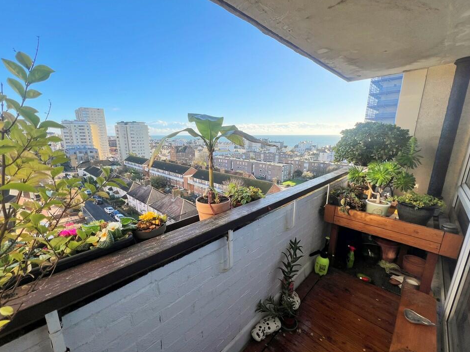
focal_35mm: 14
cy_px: 185
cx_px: 227
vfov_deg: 85.6
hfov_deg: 102.0
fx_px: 190
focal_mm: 1.57
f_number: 1.8
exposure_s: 1/536
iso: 32
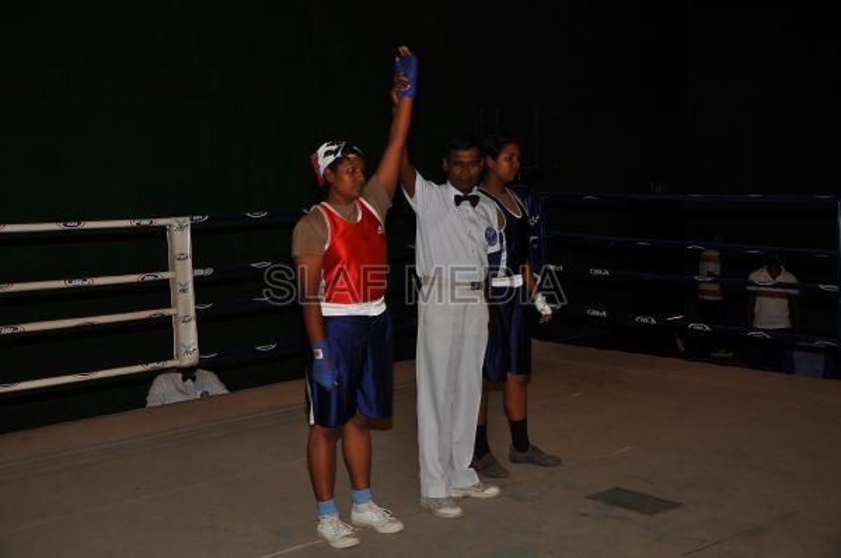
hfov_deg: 41.2
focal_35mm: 48
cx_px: 420
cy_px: 279
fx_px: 1120
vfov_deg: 28.0
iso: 200
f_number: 5.6
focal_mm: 32
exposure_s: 1/90
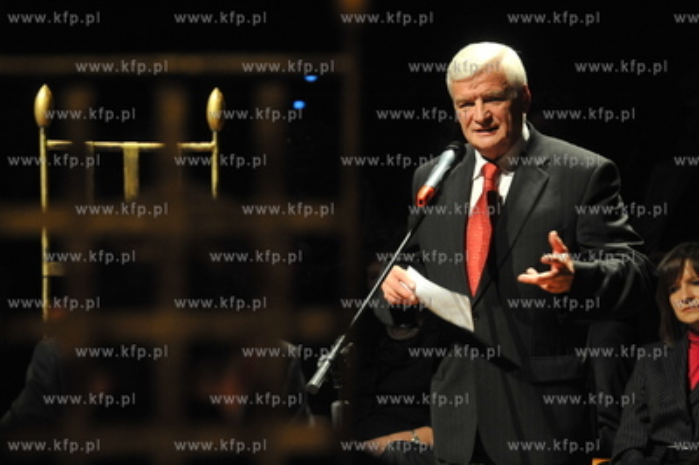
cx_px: 350
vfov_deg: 8.8
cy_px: 232
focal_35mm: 155
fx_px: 3007
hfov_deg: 13.3
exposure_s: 1/125
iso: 3200
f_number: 5.6
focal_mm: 155
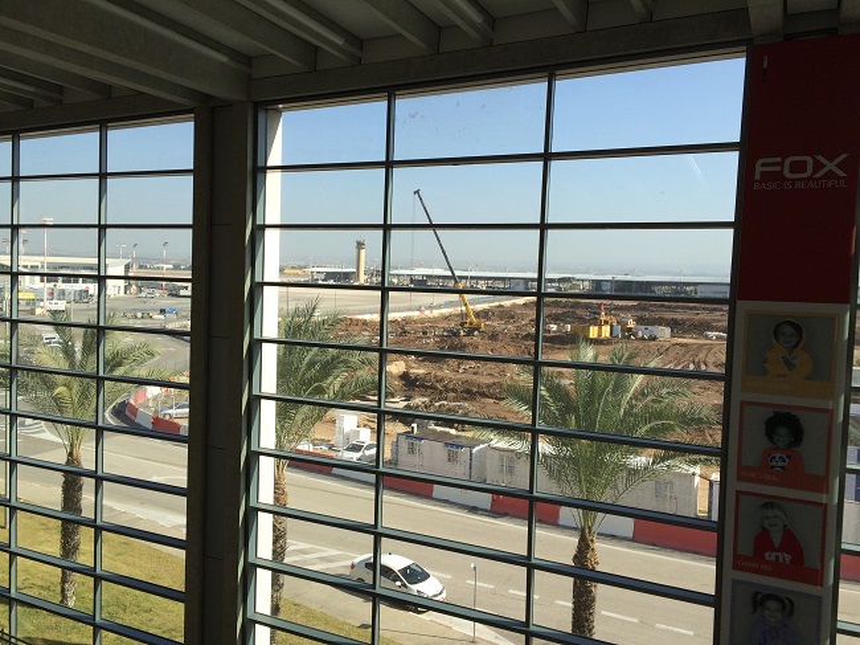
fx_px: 720
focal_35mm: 29
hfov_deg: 61.7
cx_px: 430
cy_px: 322
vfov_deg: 48.2
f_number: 2.2
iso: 32
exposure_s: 1/873
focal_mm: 4.15
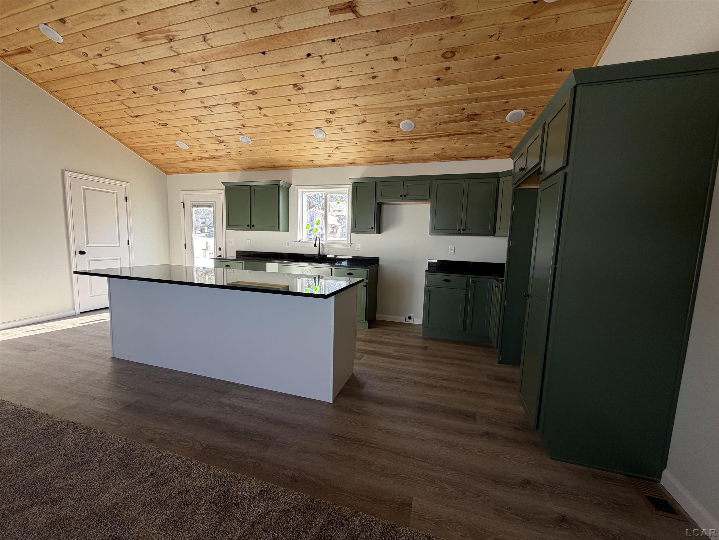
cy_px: 270
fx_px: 291
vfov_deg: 85.7
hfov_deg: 102.1
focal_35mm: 14
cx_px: 360
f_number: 2.2
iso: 40
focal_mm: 2.22
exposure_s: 1/128
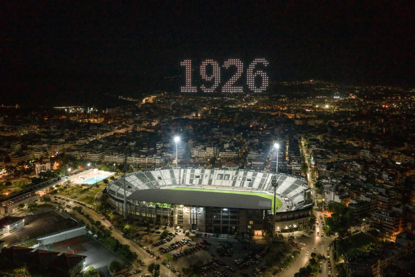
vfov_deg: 46.4
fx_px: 323
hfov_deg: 65.5
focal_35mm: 28
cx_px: 208
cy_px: 138
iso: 640
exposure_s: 1/40
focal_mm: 14.45
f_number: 2.8
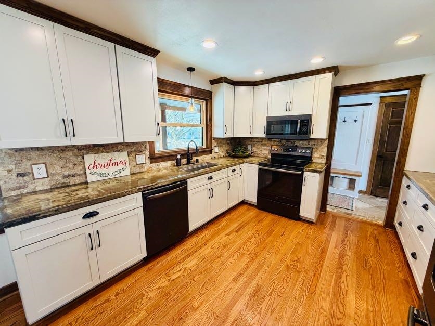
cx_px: 218
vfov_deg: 85.7
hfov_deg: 102.1
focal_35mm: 14
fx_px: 176
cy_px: 163
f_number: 2.2
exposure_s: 1/111
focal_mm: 2.22
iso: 250
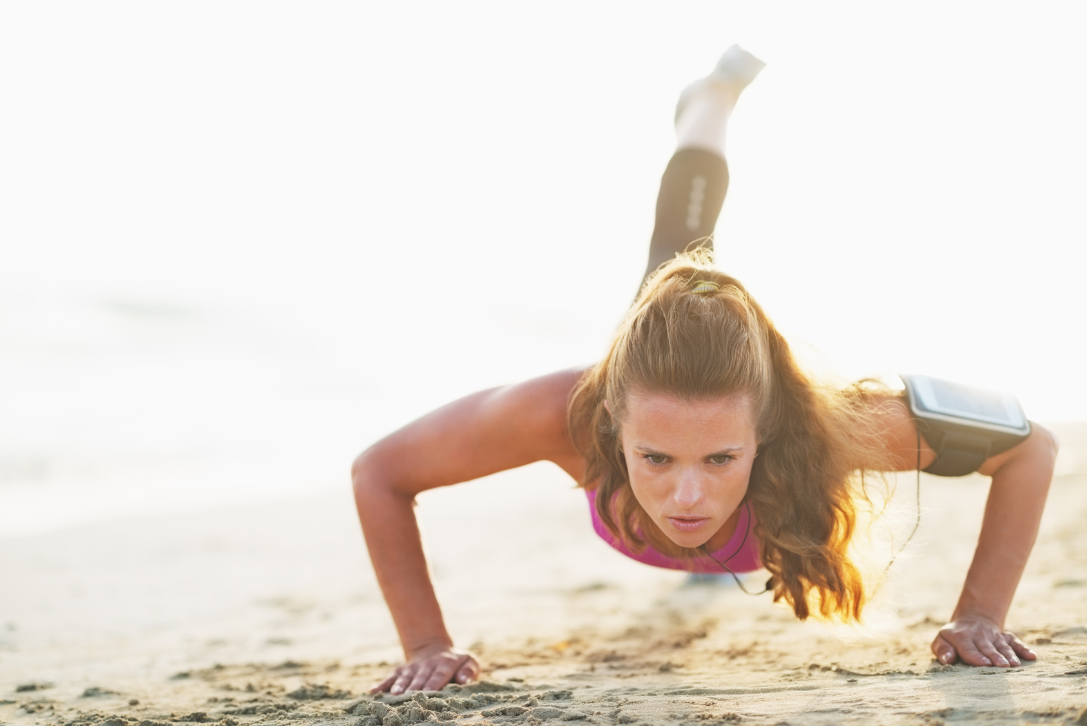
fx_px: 2567
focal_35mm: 85
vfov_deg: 16.1
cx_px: 544
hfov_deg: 23.9
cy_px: 363
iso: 100
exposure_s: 1/500
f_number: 2
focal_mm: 85
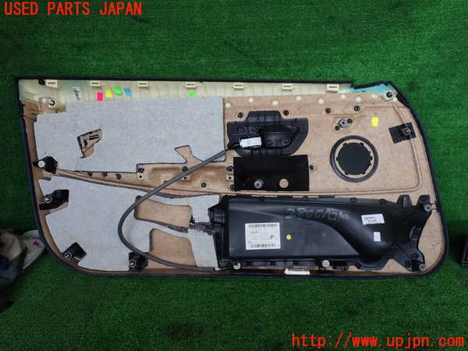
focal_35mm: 30
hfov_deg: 60.0
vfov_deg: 46.8
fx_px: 406
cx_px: 234
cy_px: 176
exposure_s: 1/160
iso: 100
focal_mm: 5.4
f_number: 3.2
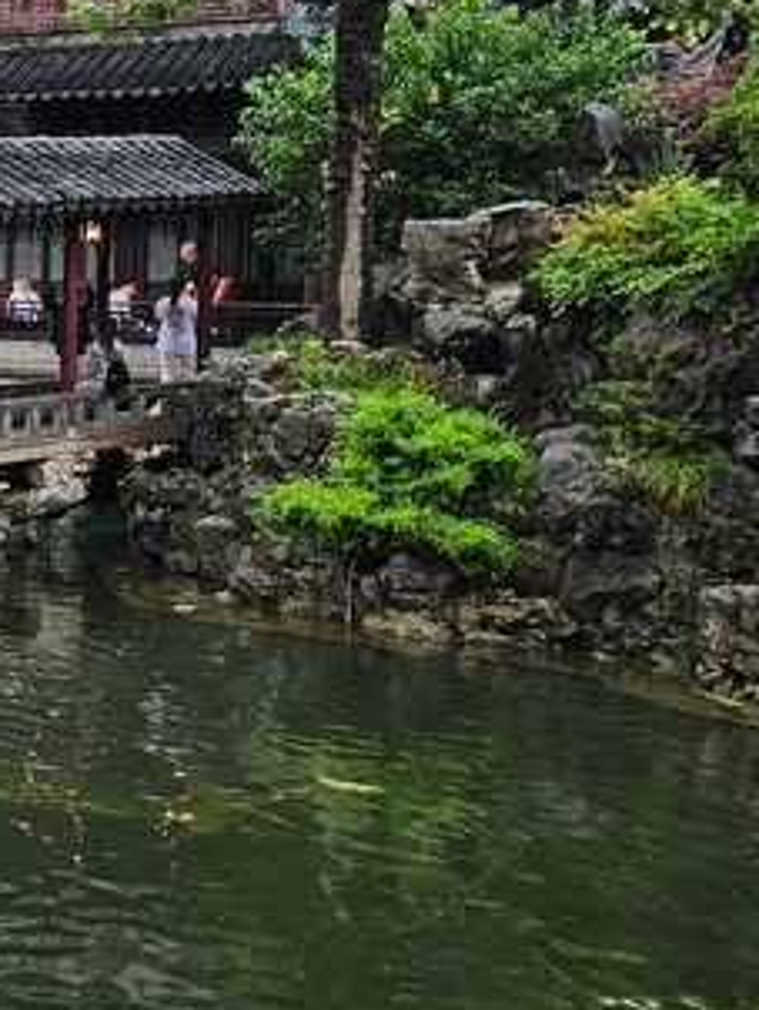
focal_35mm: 71
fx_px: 2073
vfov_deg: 27.2
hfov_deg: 17.5
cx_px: -543
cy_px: 348
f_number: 1.7
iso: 40
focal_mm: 6.3
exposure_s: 1/180
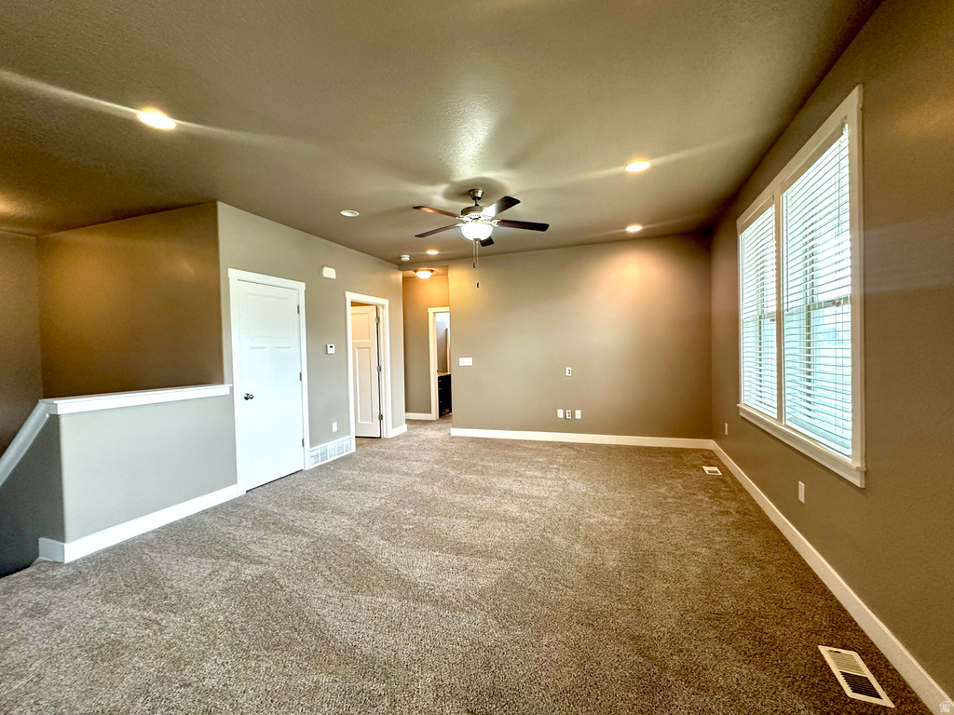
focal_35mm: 14
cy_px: 358
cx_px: 477
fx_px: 386
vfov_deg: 85.7
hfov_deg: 102.1
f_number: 2.2
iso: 320
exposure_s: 1/120
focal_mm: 2.22
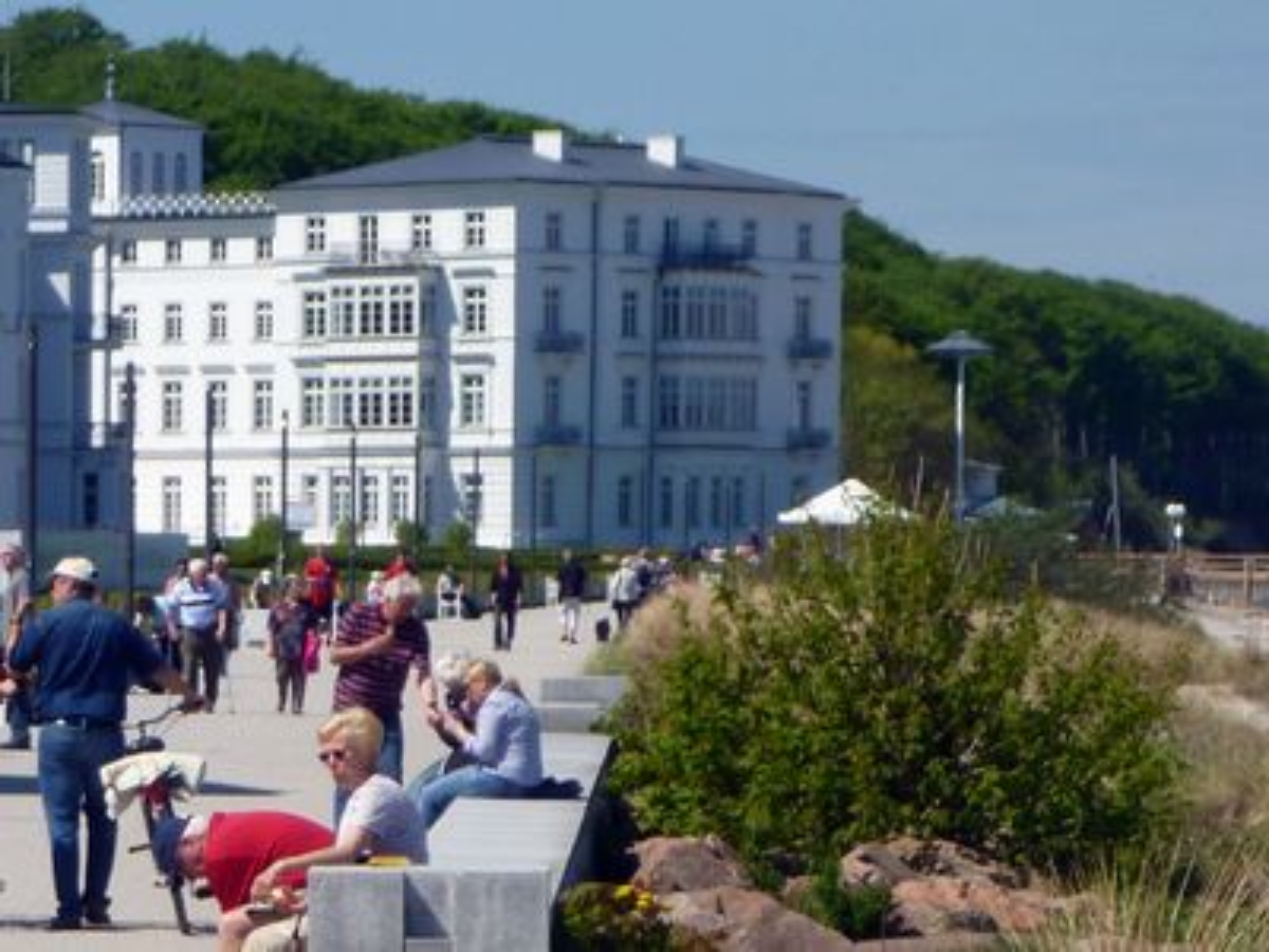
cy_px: 476
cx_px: 634
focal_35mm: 108
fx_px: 3959
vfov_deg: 13.7
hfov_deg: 18.2
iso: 100
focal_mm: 19.2
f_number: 5.7
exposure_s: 1/400
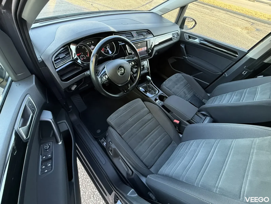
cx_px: 136
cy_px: 102
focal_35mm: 14
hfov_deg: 102.1
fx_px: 110
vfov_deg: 85.7
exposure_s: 1/66
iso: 320
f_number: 2.2
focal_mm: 2.22
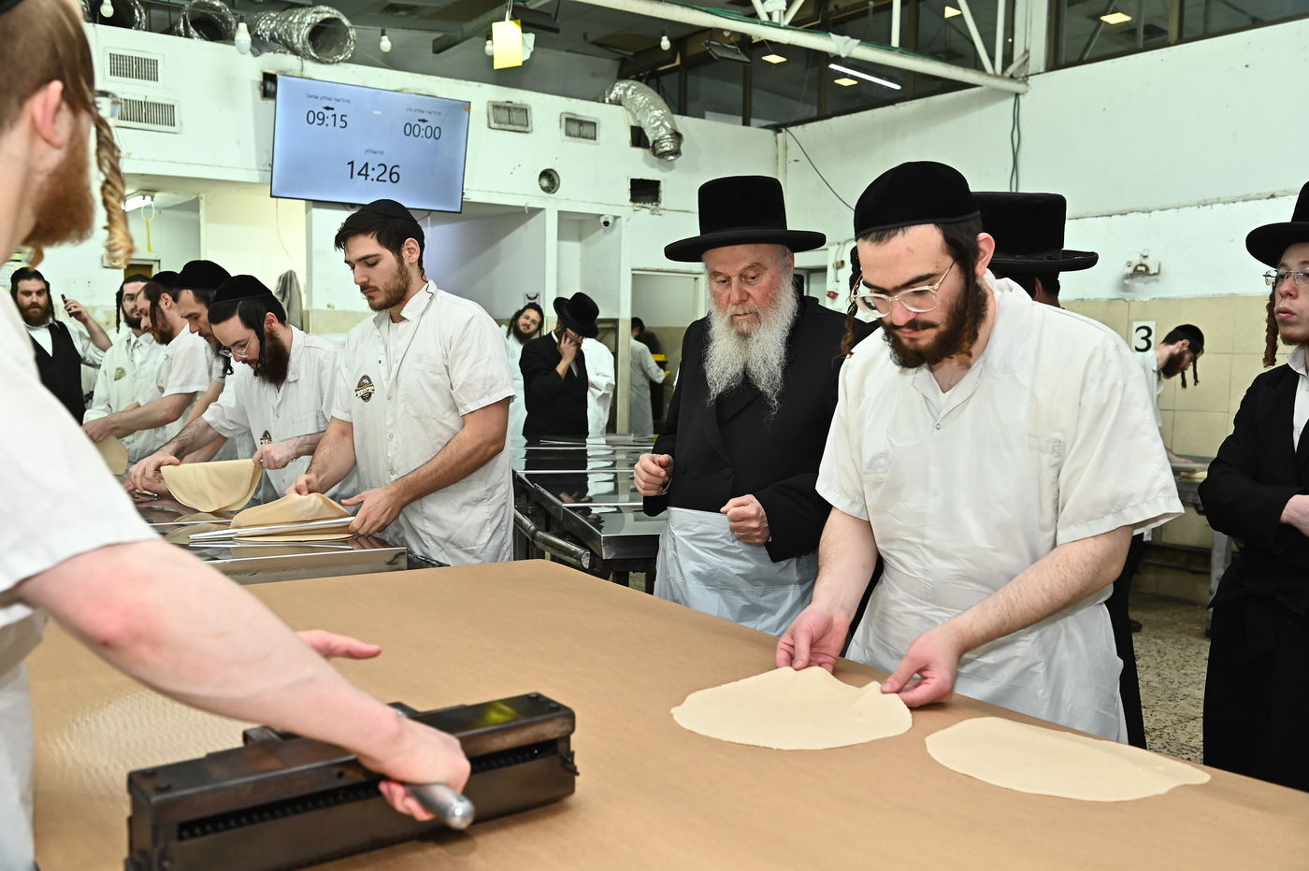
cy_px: 436
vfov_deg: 38.8
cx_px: 654
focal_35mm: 34
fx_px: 1236
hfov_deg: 55.8
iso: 1250
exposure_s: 1/200
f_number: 5
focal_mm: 34
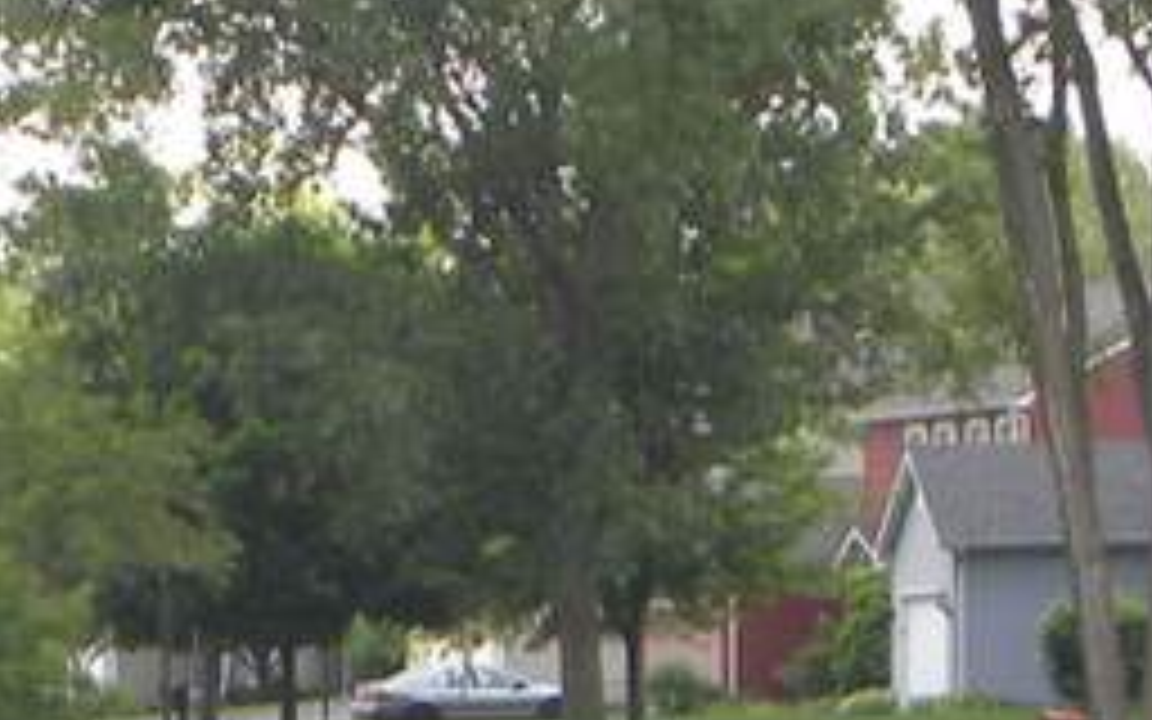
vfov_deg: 3.7
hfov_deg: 6.0
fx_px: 10989
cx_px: 207
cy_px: 1858
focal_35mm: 350
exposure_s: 1/70.7
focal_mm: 11.8
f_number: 3.5
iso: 64
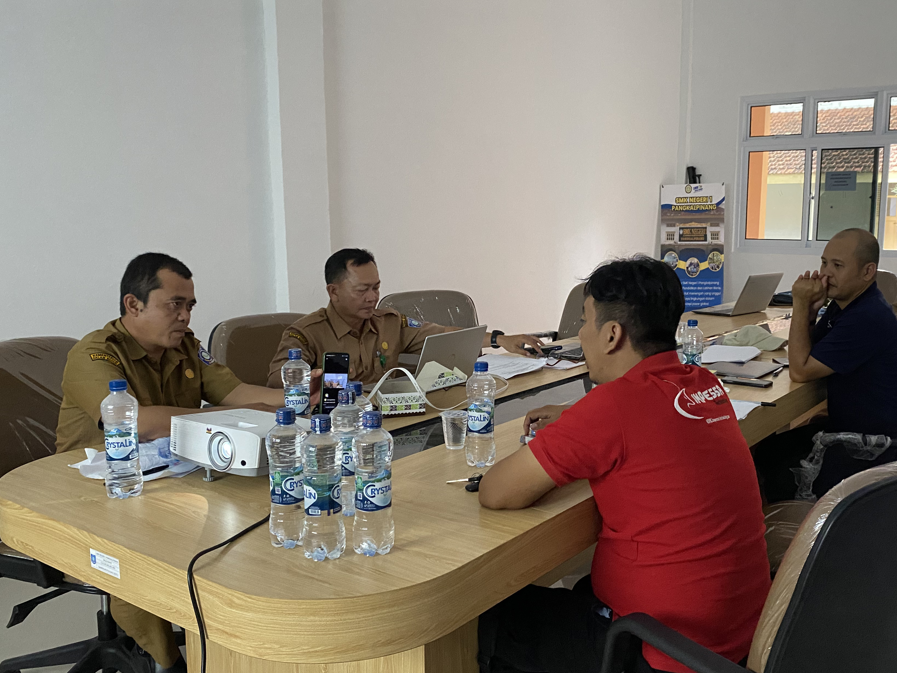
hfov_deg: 56.5
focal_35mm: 32
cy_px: 343
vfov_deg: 44.2
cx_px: 526
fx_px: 829
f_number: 1.8
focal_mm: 4.25
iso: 640
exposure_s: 1/40
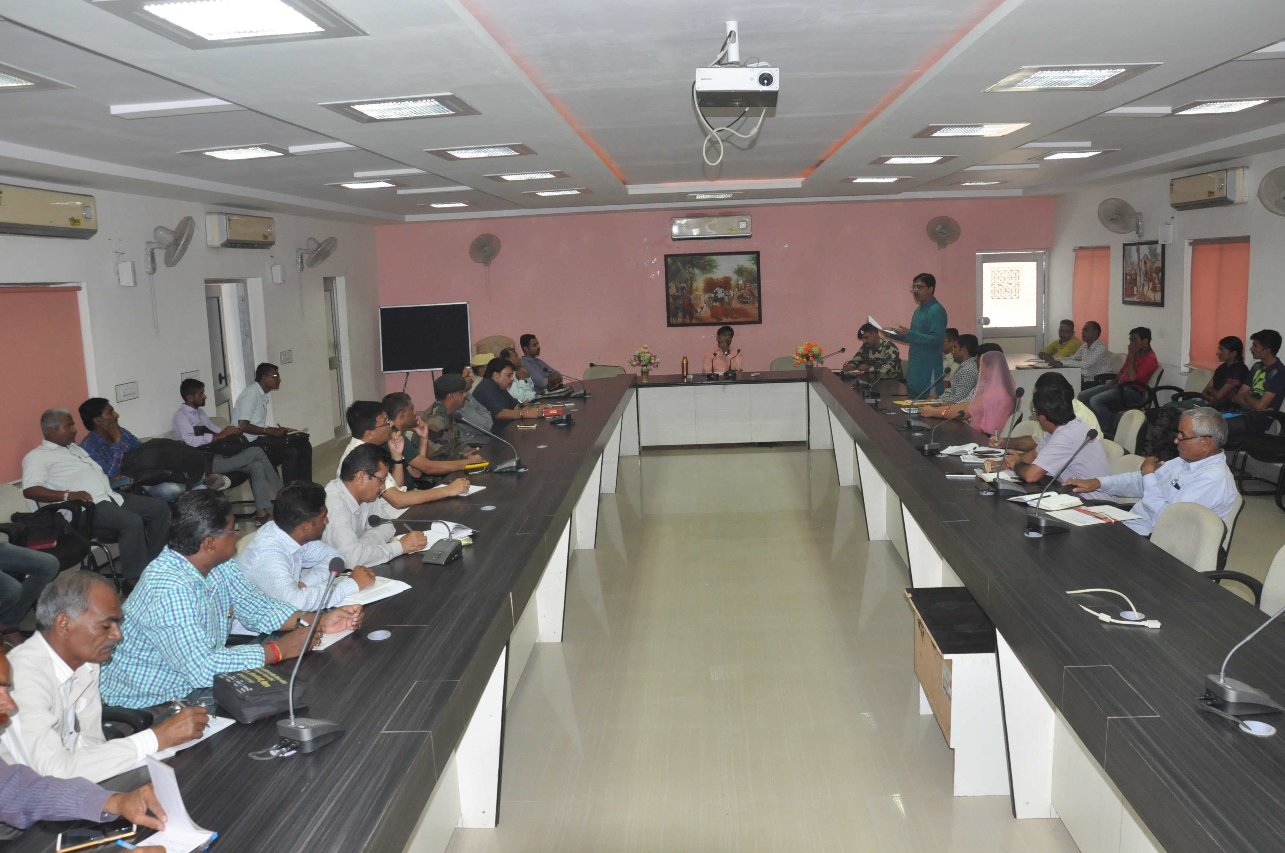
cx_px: 642
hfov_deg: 67.4
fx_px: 963
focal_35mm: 27
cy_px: 426
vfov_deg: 47.8
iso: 1250
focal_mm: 18
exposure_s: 1/125
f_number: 7.1
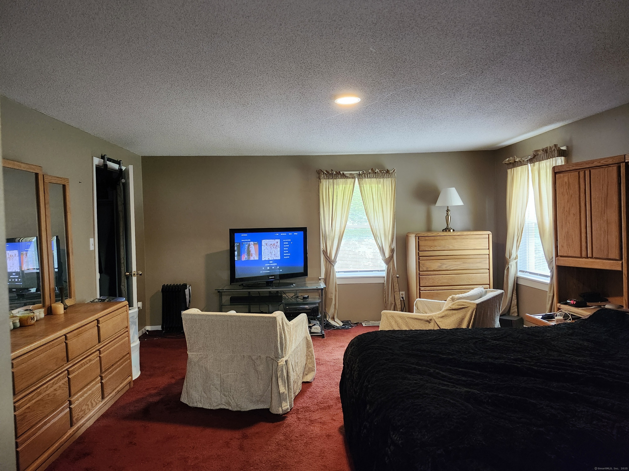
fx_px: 418
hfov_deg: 73.9
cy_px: 236
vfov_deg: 58.9
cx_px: 314
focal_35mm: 23
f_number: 1.8
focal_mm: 5.54
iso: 1000
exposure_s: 1/120
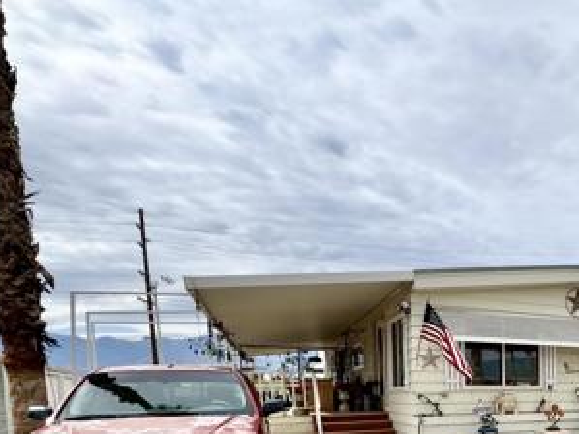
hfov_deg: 50.0
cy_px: 428
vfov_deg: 41.1
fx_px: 502
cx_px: 565
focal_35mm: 30
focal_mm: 2.22
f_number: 2.2
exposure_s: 1/2985
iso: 50
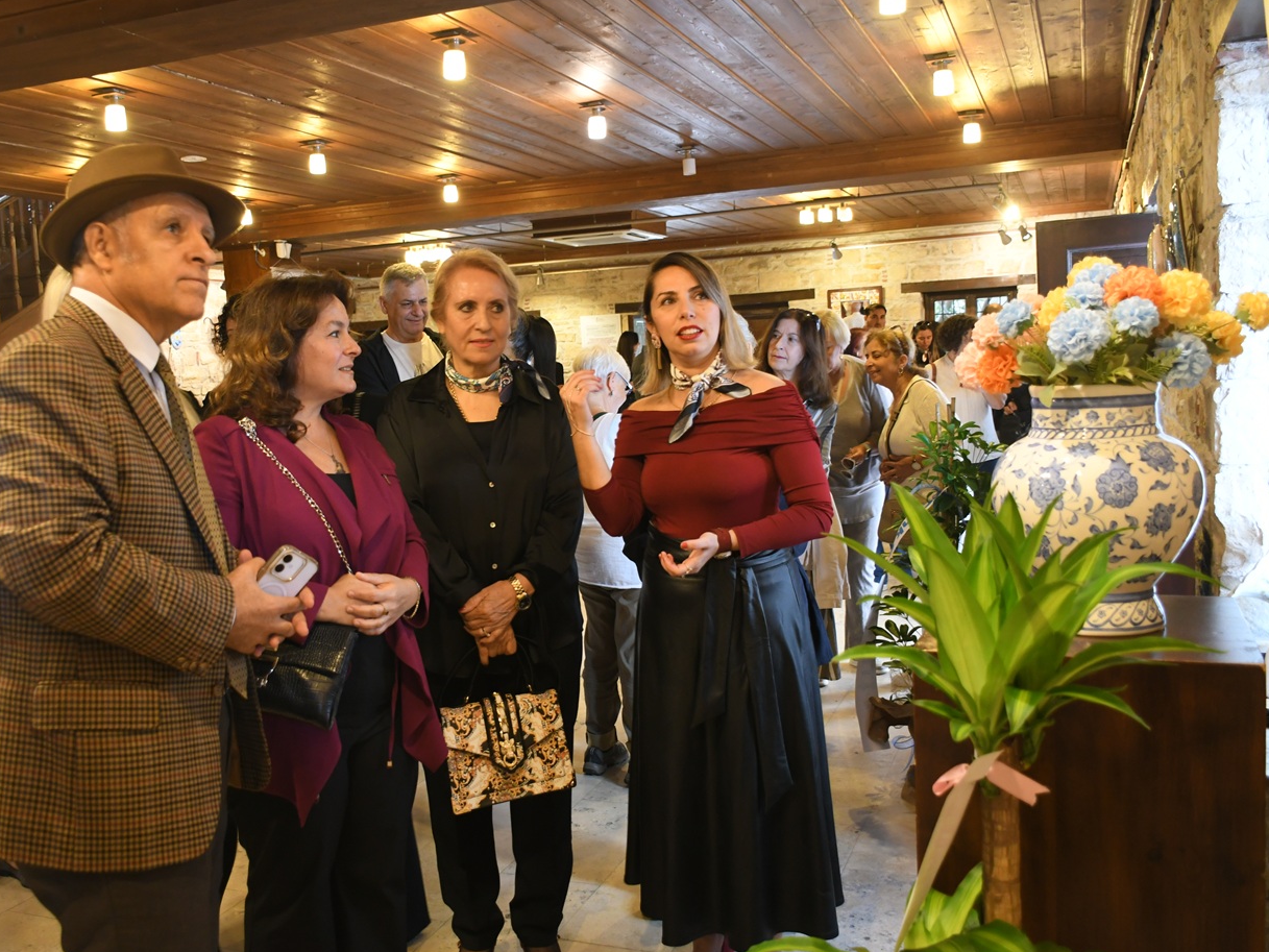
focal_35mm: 33
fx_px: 1210
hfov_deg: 55.2
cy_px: 480
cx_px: 564
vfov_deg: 43.0
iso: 1250
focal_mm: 20
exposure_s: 1/20
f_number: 3.5
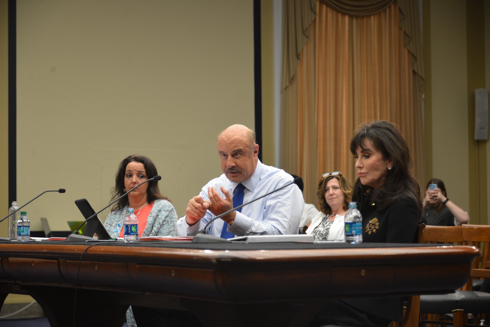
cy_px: 164
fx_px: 1334
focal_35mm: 98
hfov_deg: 20.8
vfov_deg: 14.0
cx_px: 245
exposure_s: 1/60
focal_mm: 98
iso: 560
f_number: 5.3
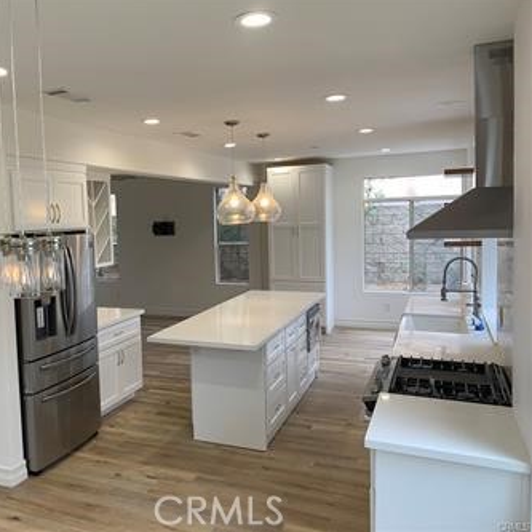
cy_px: 264
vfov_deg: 52.5
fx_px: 539
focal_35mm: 31
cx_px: 174
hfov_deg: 51.5
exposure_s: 1/120
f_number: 1.8
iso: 50
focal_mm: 4.25
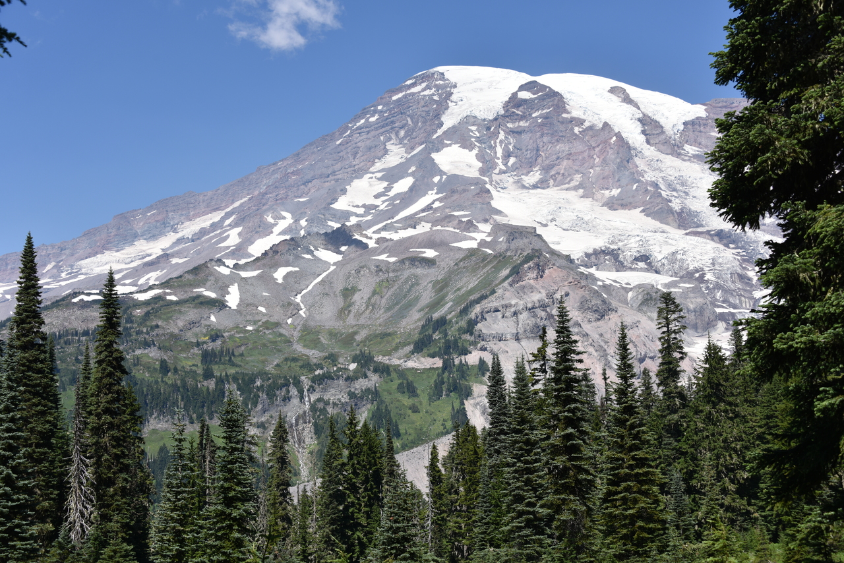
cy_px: 282
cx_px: 422
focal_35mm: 45
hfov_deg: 43.6
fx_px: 1055
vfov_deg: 29.9
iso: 100
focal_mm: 45
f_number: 9
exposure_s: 1/320
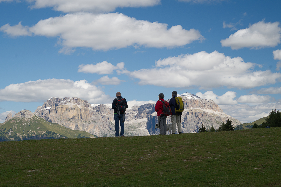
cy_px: 94
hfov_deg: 30.1
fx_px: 523
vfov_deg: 20.3
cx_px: 140
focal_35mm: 67
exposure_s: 1/200
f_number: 9
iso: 100
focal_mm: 67
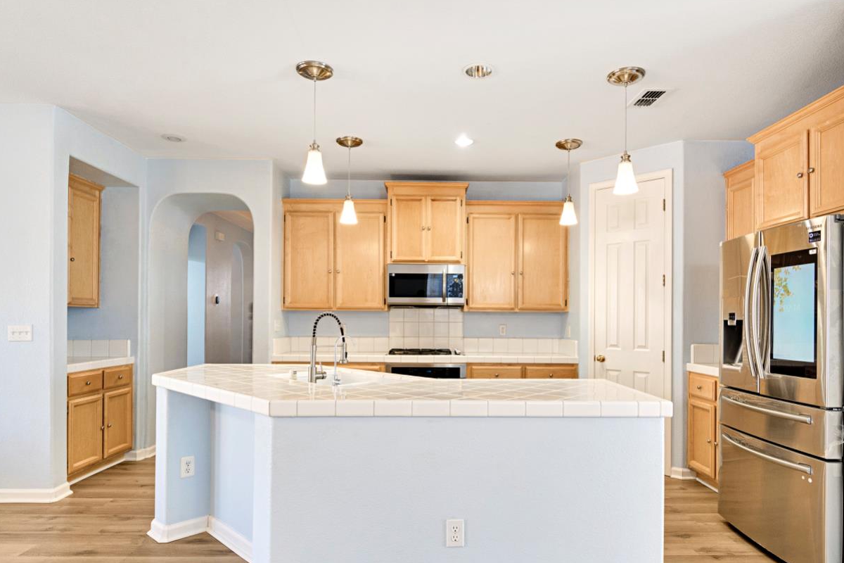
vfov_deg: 60.1
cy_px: 320
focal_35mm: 21
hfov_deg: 82.2
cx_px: 434
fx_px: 484
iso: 400
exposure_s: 1/13
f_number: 8
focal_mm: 11
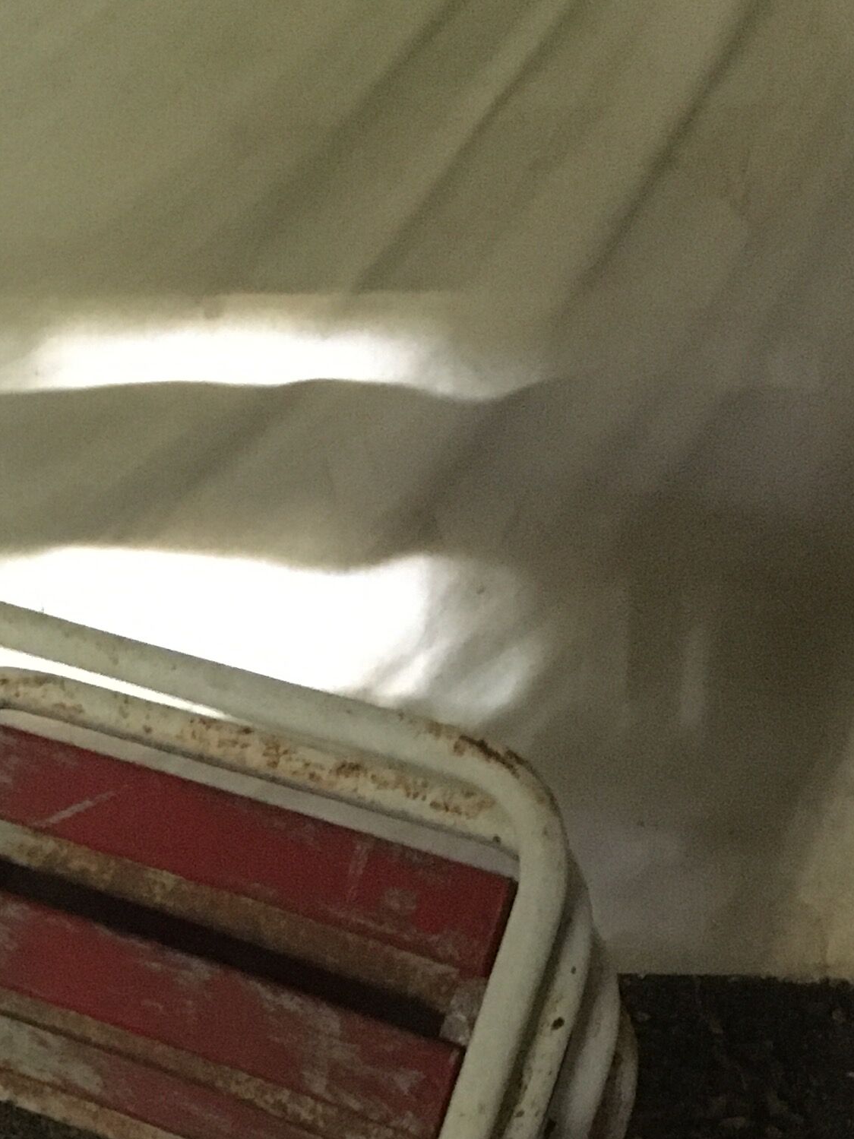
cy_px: 1324
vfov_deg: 23.2
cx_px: 5
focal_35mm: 78
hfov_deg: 18.4
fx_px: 2566
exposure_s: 1/17
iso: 320
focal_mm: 4.15
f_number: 2.2
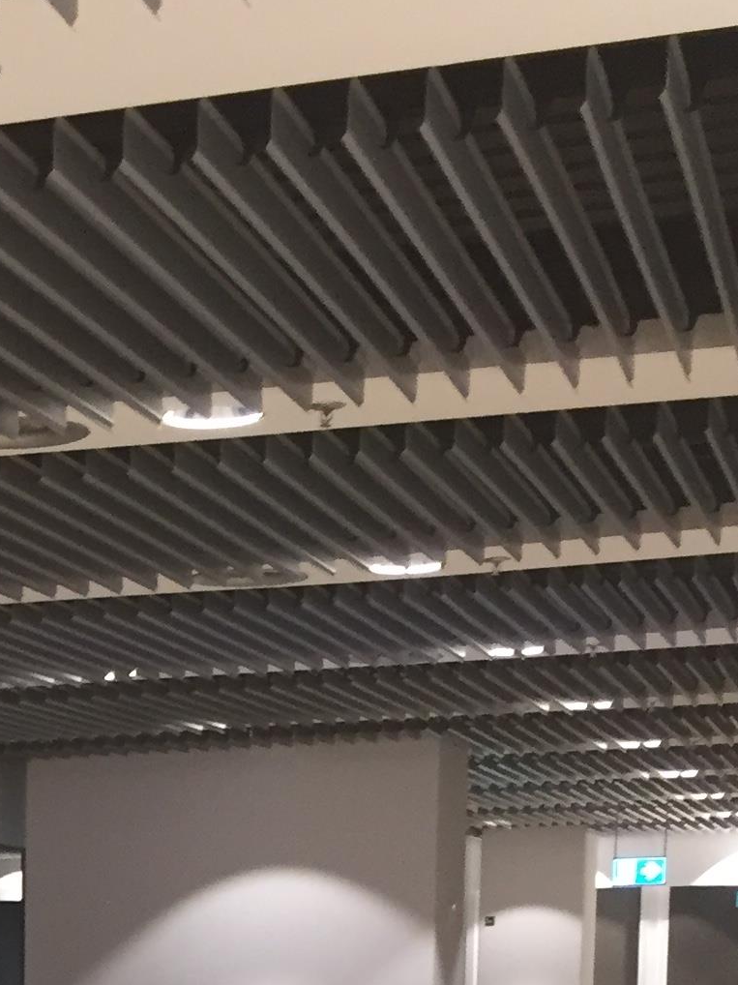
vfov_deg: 19.0
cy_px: 1388
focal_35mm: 93
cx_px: -222
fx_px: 2645
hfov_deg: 15.2
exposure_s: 1/33
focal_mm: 4.15
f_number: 2.2
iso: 125
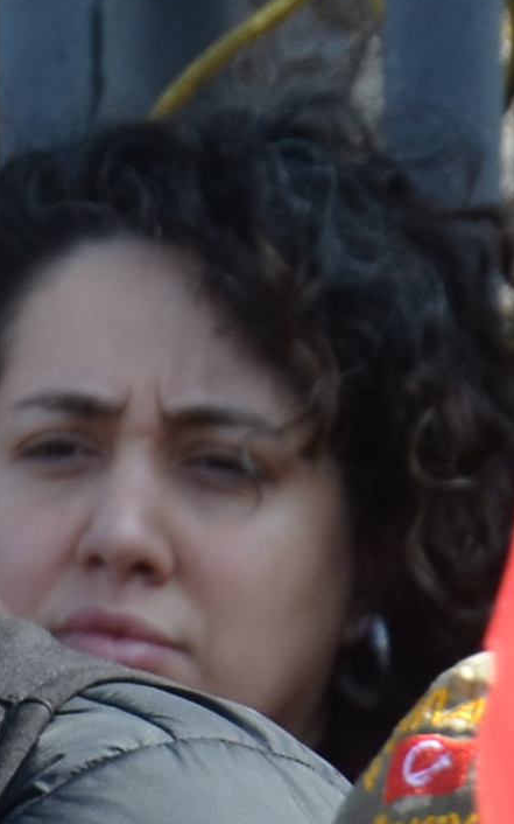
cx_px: -900
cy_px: 1478
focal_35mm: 906
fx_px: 20304
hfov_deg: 1.4
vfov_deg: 2.3
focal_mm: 85
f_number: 7.1
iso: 200
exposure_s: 1/200
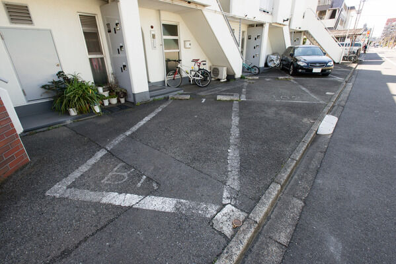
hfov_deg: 93.2
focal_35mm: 17
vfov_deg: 70.5
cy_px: 132
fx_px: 187
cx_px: 198
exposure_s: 1/60
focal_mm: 17
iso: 200
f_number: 11
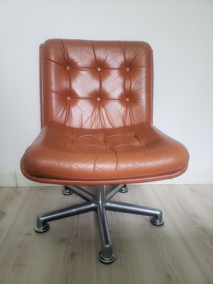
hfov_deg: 53.1
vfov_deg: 67.3
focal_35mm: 26
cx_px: 106
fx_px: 213
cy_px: 142
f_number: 2.4
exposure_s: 1/35
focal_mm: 4.3
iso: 250
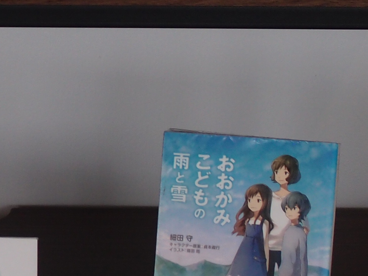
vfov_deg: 7.9
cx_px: -143
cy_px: 108
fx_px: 1999
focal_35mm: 188
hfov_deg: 10.2
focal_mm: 10.83
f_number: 2.8
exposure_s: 1/200
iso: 100
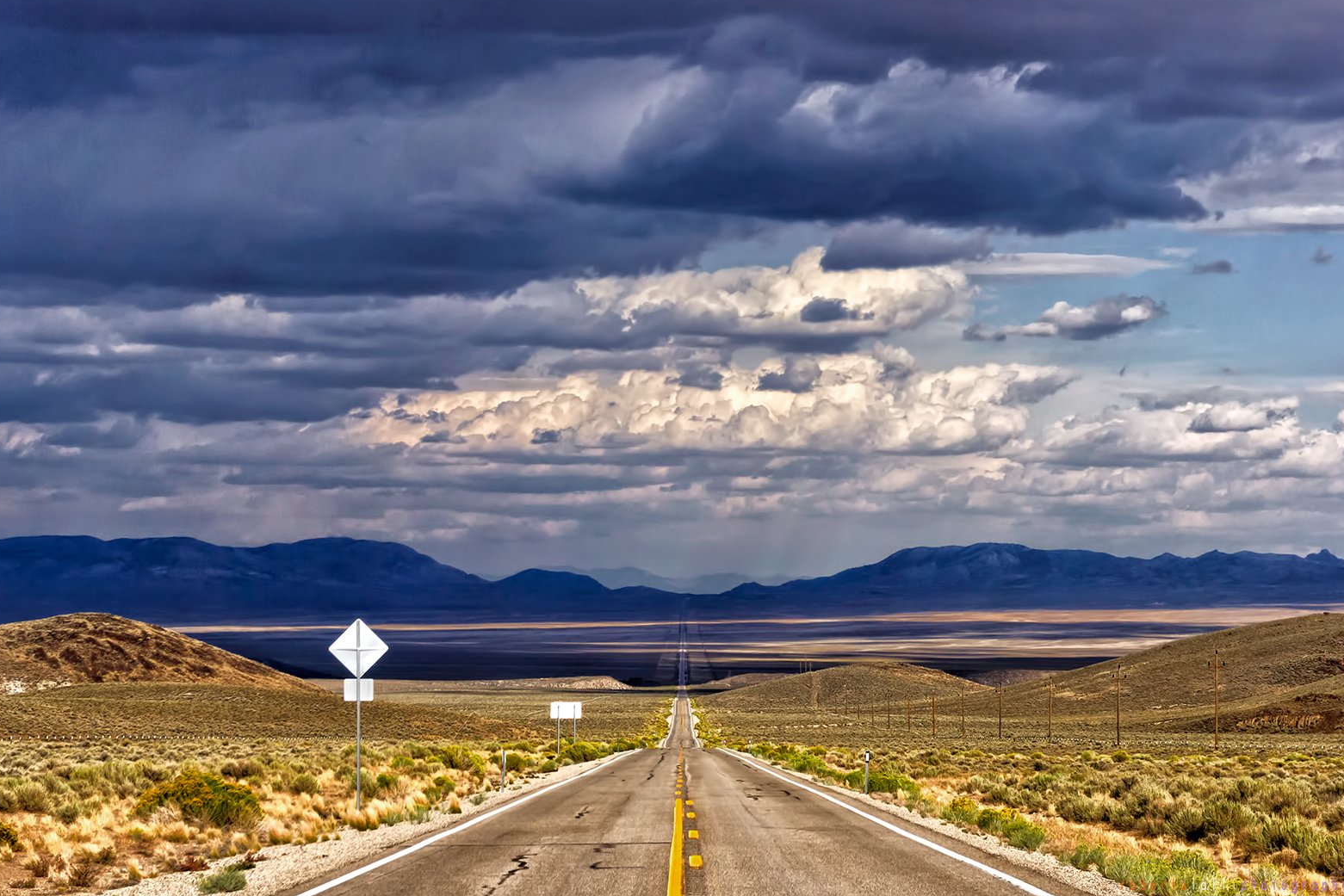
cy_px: 446
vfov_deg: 16.2
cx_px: 676
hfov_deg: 24.0
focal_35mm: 85
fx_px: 3155
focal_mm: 55
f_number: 10
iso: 200
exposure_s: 1/1000
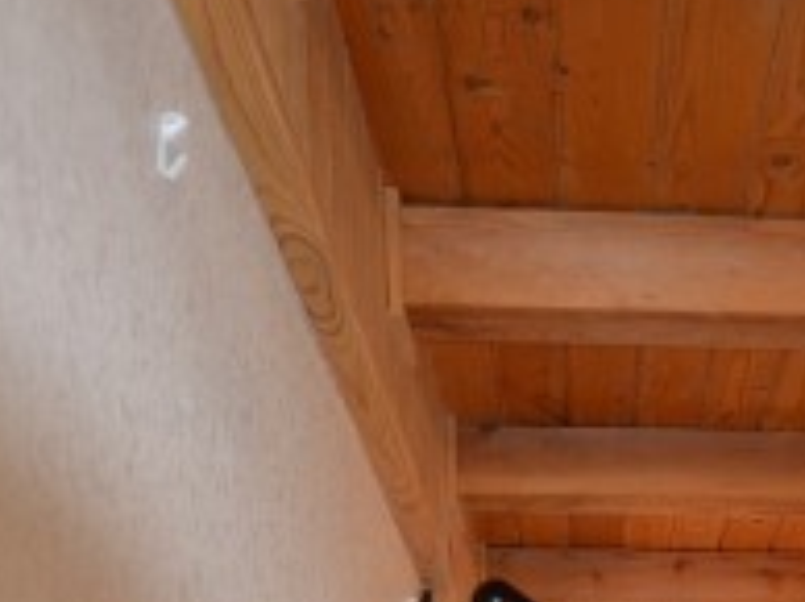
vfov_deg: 21.2
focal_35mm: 57
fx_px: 1324
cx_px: 759
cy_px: 930
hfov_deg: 31.8
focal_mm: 10
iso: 400
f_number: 3.5
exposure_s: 1/80
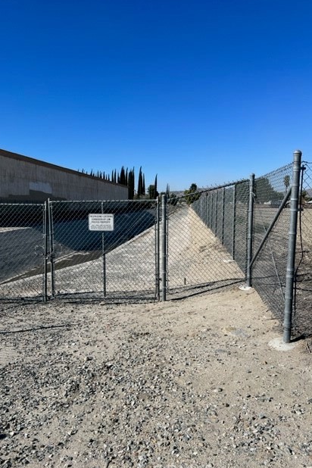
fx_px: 364
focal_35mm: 28
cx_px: 158
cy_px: 240
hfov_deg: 46.4
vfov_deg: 65.5
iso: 50
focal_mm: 5.7
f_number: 1.5
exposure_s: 1/6579
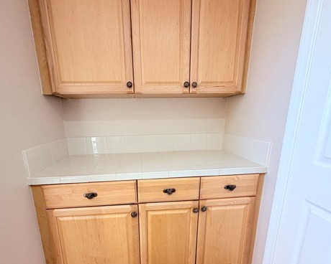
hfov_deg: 83.2
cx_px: 155
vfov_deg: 69.7
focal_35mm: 19
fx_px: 186
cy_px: 166
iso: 200
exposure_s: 1/120
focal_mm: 2.22
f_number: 2.2
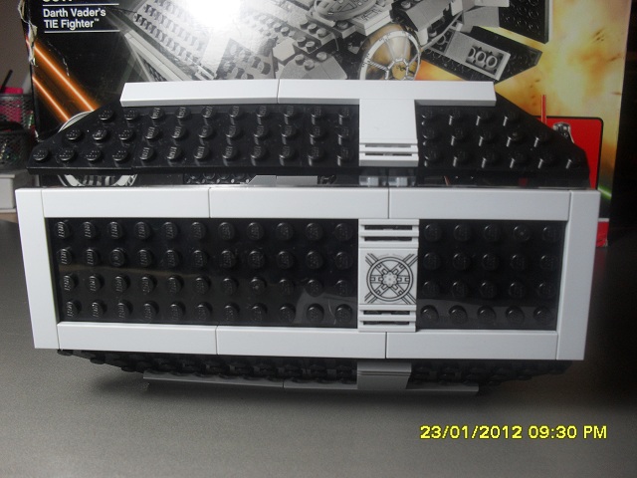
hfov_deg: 52.6
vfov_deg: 40.7
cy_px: 239
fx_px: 644
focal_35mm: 35
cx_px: 318
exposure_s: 1/45
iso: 100
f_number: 3.2
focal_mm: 6.3
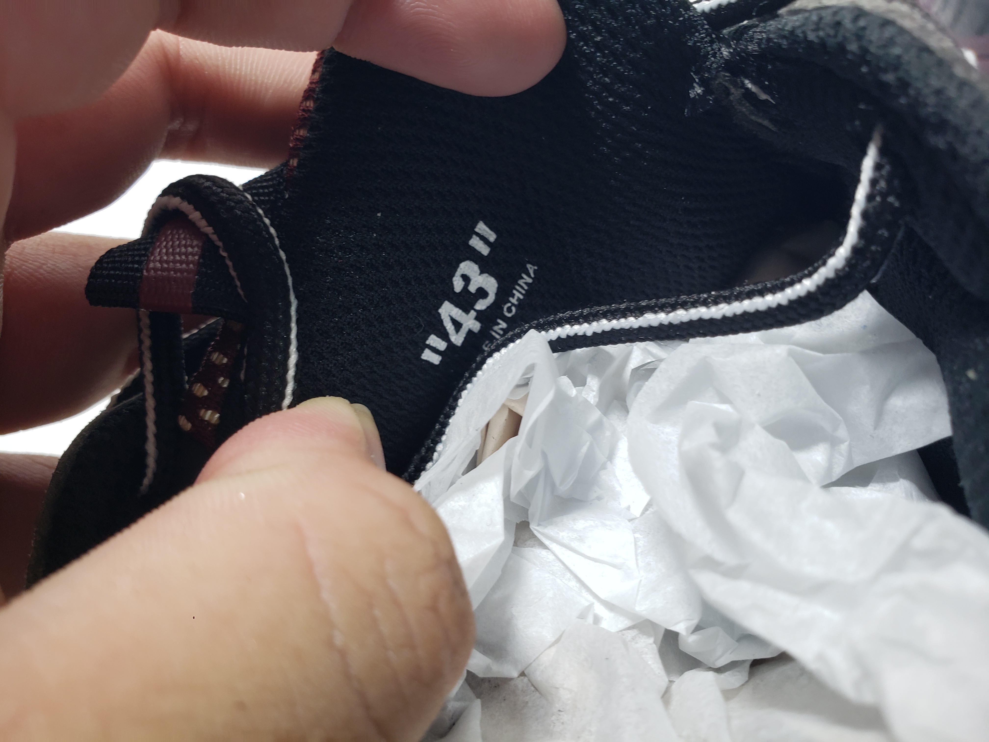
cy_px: 371
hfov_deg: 67.3
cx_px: 494
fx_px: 743
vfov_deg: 53.1
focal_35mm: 26
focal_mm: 4.3
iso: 64
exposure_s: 1/100
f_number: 2.4
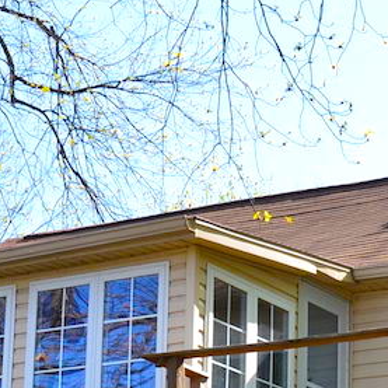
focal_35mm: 147
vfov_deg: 11.6
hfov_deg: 11.9
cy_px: 490
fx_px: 1864
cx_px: 254
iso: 360
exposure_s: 1/250
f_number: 10
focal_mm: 25
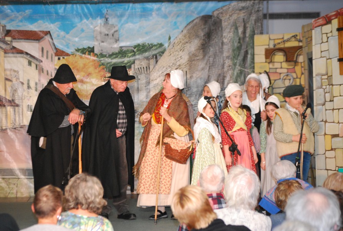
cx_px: 172
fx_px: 945
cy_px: 116
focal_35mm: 99
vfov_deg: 13.9
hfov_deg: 20.6
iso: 1100
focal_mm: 66
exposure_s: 1/60
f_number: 4.2
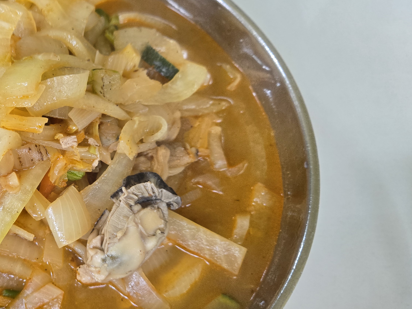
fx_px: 488
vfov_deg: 35.0
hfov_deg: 42.5
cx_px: 52
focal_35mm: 41
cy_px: 181
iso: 160
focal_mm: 5.4
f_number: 1.8
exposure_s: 1/120
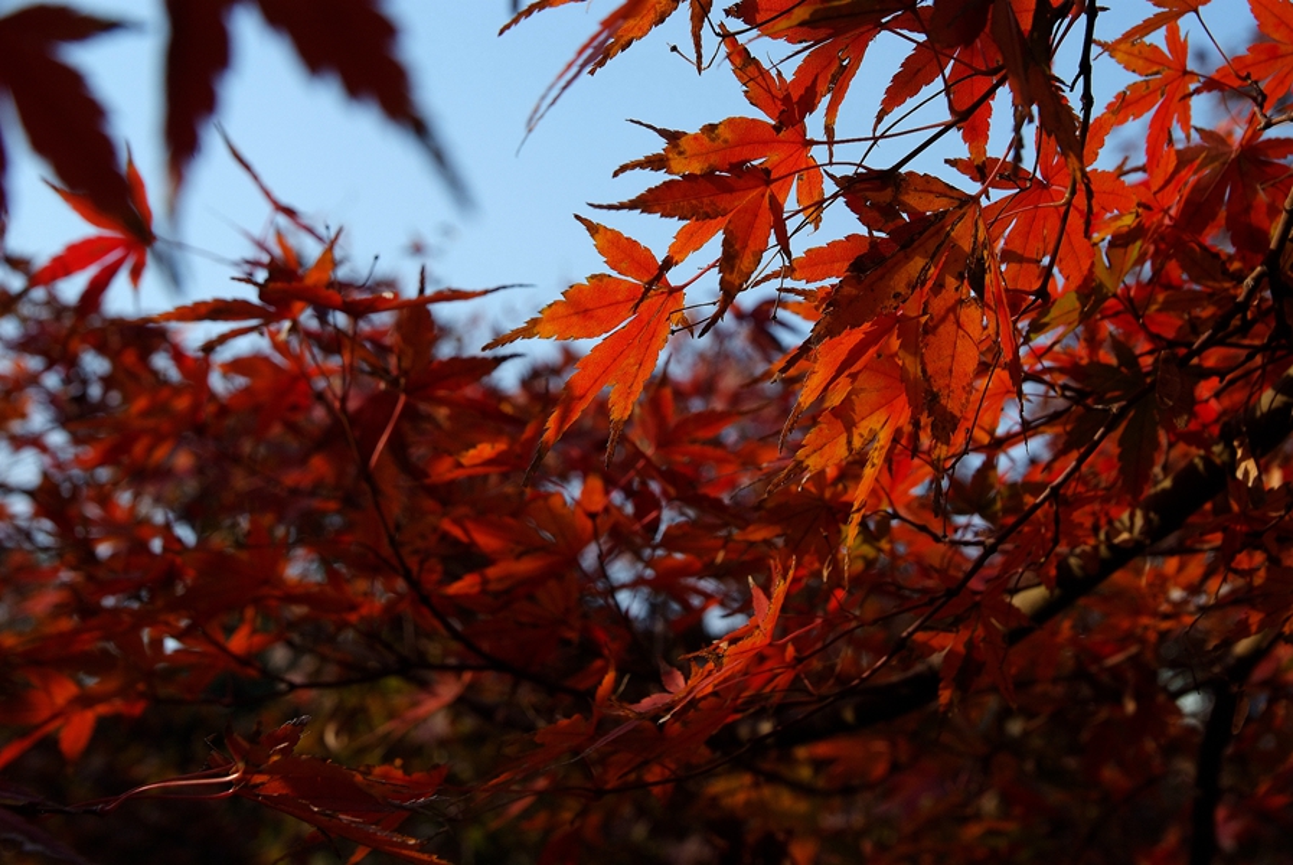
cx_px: 646
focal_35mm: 48
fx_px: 1726
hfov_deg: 41.1
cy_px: 432
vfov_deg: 28.1
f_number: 9
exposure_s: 1/320
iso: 200
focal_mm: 32
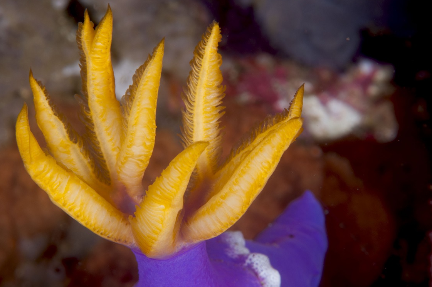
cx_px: 238
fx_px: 2525
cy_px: 181
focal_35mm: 211
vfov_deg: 6.5
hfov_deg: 9.8
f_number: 20
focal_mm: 105
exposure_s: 1/200
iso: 100
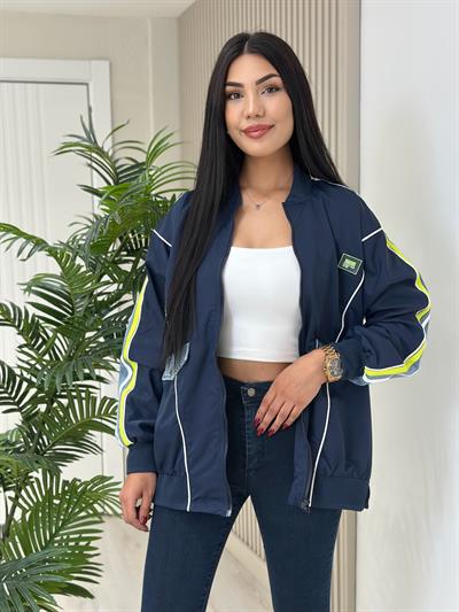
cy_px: 306
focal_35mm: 48
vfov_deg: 39.6
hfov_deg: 30.3
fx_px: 848
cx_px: 230
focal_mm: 6.86
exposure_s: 1/100
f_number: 1.78
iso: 80
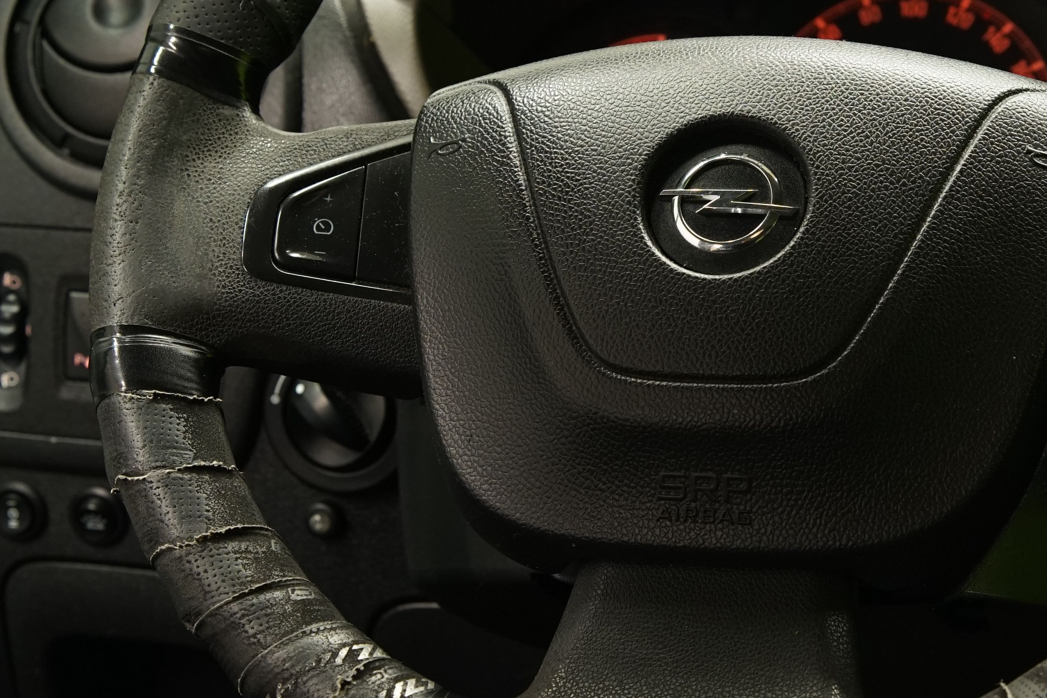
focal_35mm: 99
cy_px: 225
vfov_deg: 13.8
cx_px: 763
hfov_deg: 20.5
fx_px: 2879
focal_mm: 43
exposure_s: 1/10
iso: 800
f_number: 5.6
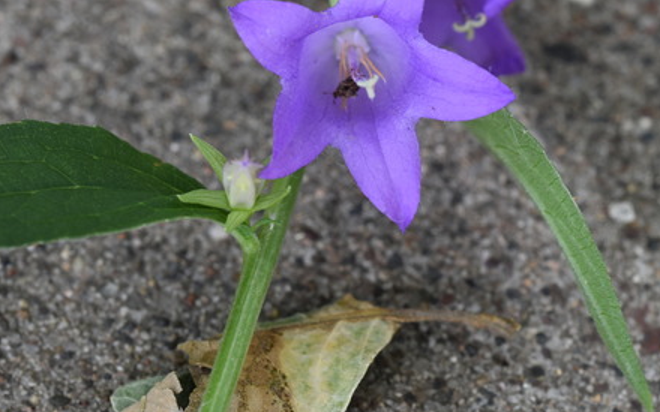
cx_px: 402
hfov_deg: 12.4
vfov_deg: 7.8
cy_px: 160
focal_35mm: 169
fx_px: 3040
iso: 400
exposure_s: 1/125
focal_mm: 90
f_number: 5.6
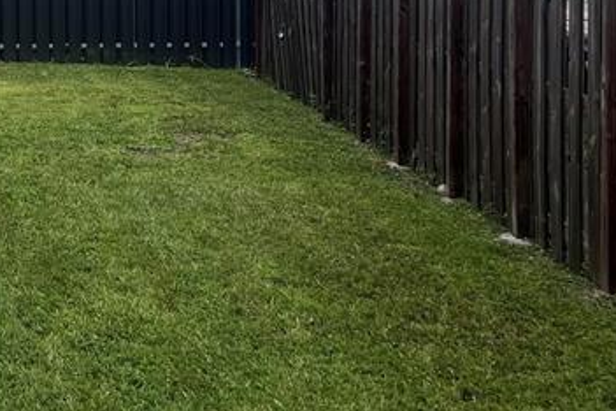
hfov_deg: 24.6
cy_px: -9
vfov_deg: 16.9
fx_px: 1352
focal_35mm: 79
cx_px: 7
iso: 50
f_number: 1.5
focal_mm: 5.7
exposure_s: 1/4115
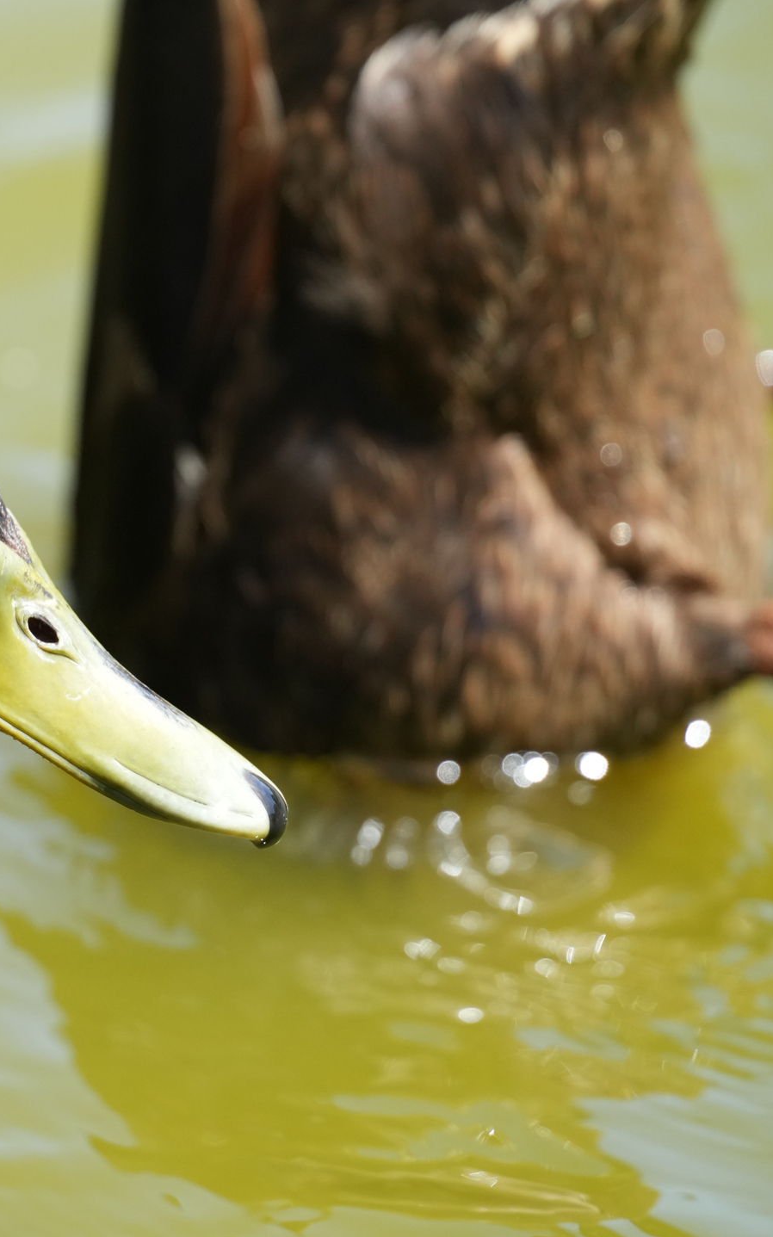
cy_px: 618
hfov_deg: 1.4
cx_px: -93
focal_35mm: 919
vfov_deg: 2.3
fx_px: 30980
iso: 2000
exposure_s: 1/1600
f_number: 5.6
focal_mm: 600
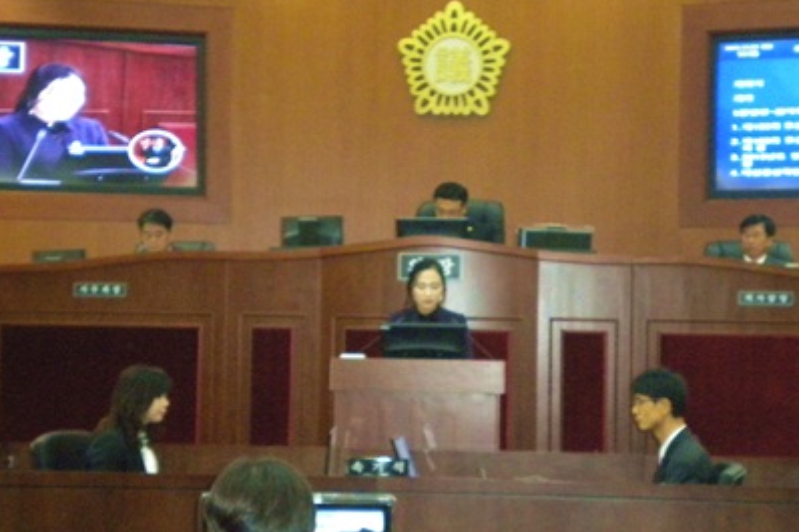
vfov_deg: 20.0
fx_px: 1509
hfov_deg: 29.7
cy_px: 298
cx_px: 412
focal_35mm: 68
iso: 800
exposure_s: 1/30
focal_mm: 9.3
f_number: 3.9
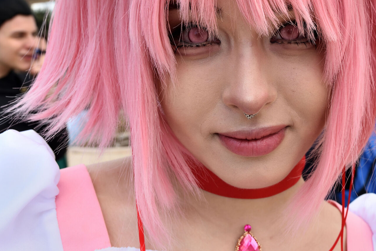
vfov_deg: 22.3
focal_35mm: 60
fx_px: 627
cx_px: 277
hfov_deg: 32.8
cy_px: 46
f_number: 9
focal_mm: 32
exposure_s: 1/250
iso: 320
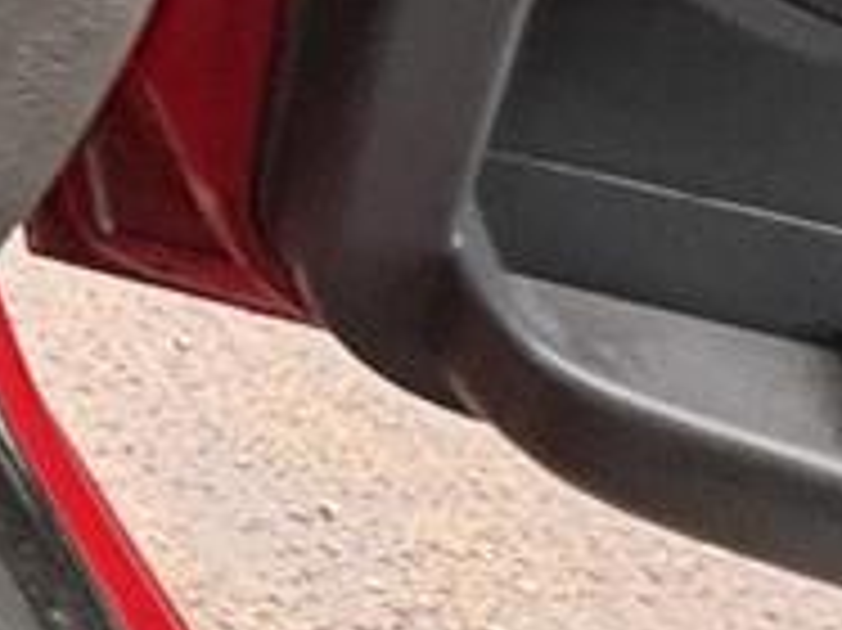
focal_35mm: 67
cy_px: -544
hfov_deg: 18.2
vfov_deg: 17.3
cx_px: -883
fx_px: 1629
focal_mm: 2.22
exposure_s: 1/60
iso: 200
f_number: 2.2
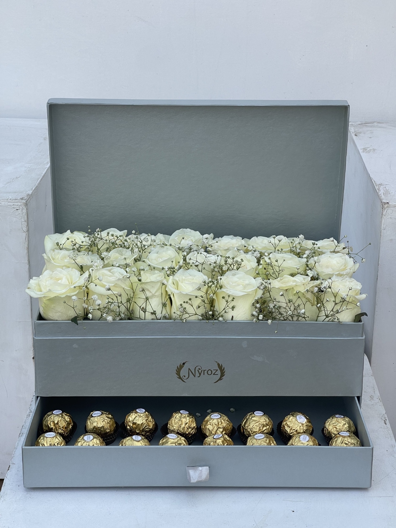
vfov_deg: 30.3
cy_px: 264
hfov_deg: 22.9
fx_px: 976
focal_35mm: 64
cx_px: 198
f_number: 2.2
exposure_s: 1/287
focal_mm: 7.5
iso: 20
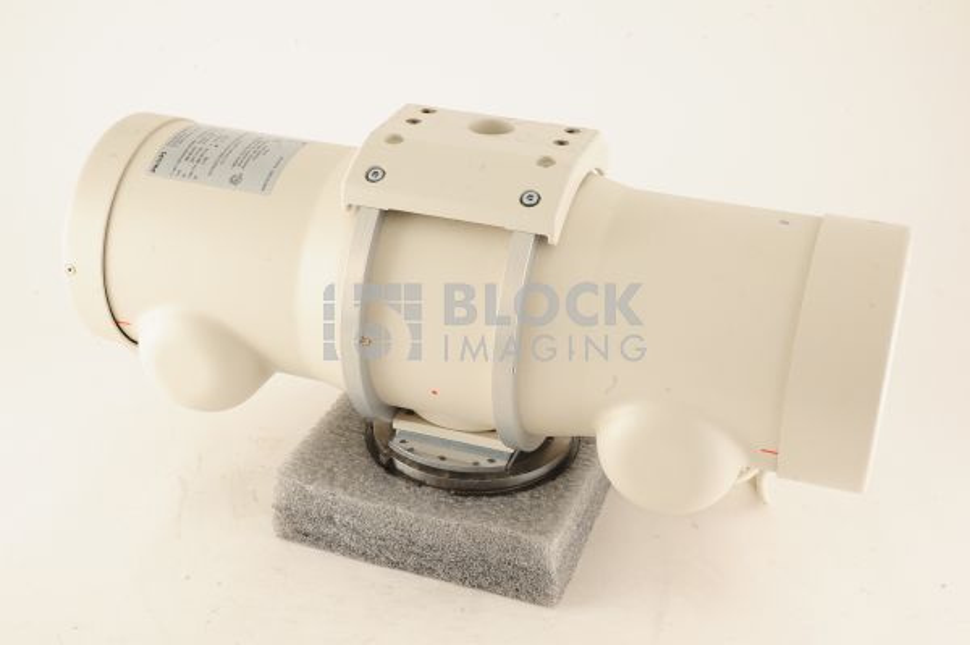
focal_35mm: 50
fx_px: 1346
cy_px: 322
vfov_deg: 26.9
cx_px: 485
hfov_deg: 39.6
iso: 1600
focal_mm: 50
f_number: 13
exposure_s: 1/160
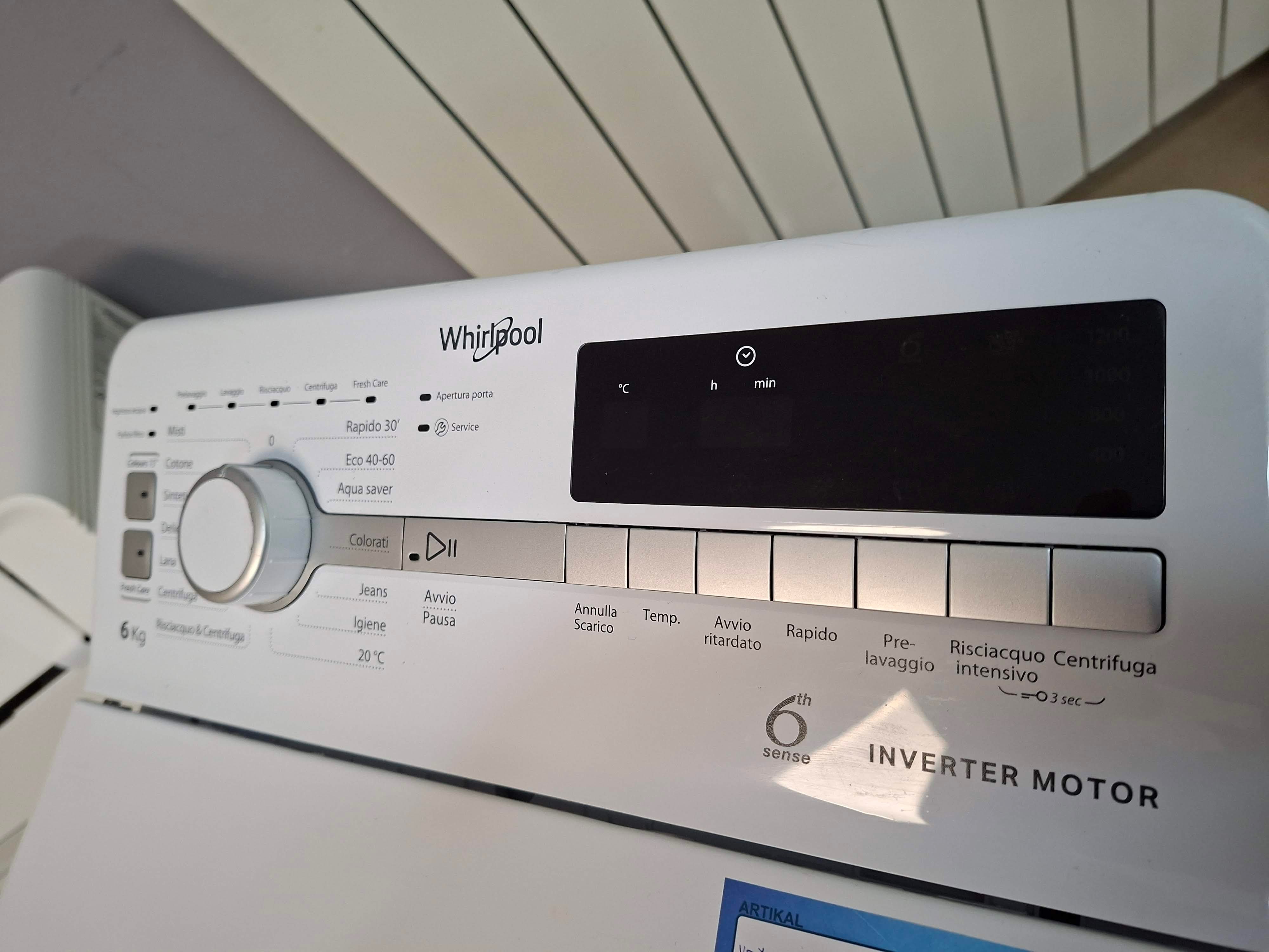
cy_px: 476
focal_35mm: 23
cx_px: 634
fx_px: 843
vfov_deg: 58.9
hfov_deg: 73.9
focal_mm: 5.54
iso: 320
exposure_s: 1/100
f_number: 1.8
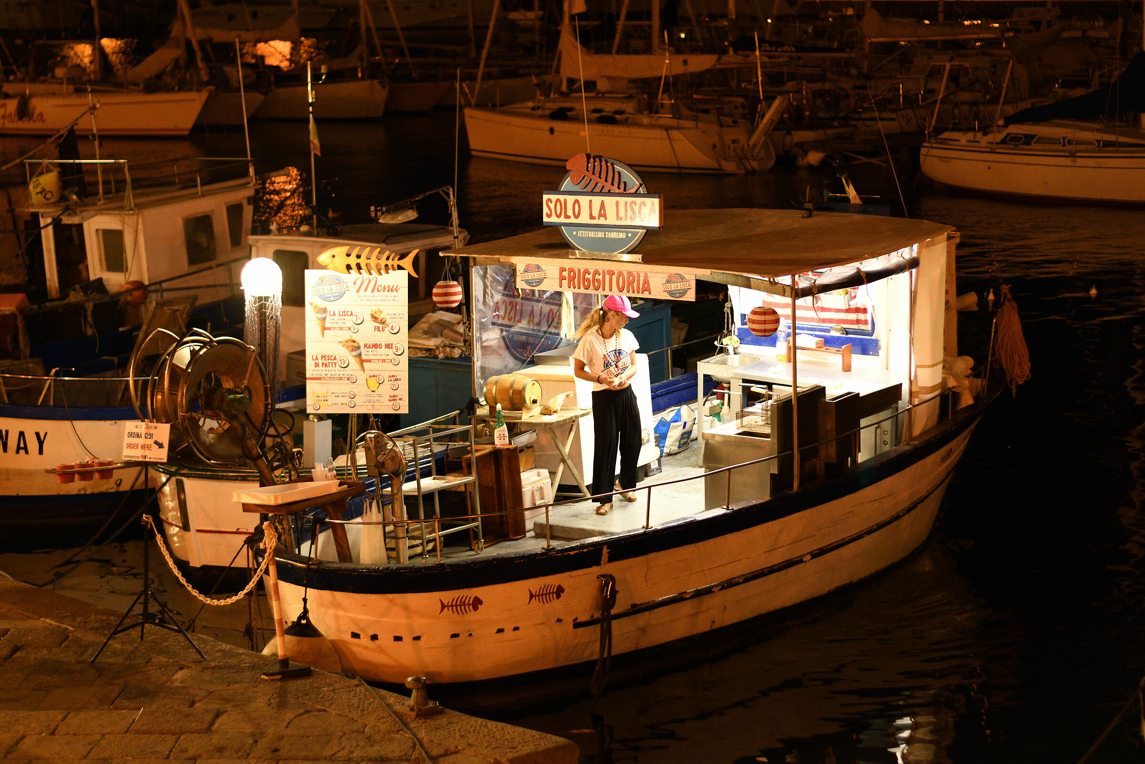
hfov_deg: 27.0
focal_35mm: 75
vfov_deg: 18.2
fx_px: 2385
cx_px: 572
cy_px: 382
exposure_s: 1/100
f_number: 2.2
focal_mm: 50
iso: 1250
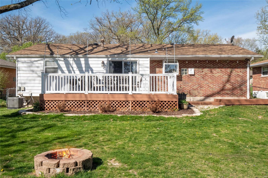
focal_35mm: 32
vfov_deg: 41.1
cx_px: 134
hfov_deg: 58.7
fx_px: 238
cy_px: 89
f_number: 8
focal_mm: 16
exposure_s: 1/800
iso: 400
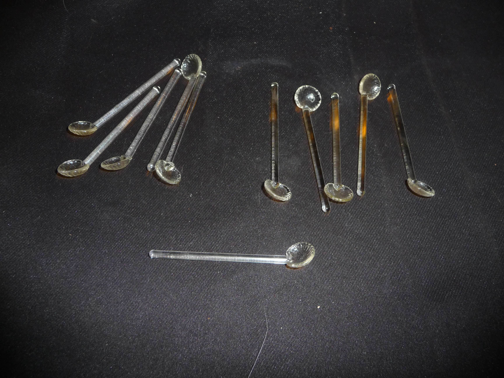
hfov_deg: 63.4
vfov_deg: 49.7
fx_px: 408
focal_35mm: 28
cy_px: 189
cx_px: 252
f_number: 3.3
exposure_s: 1/30
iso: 100
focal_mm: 4.7
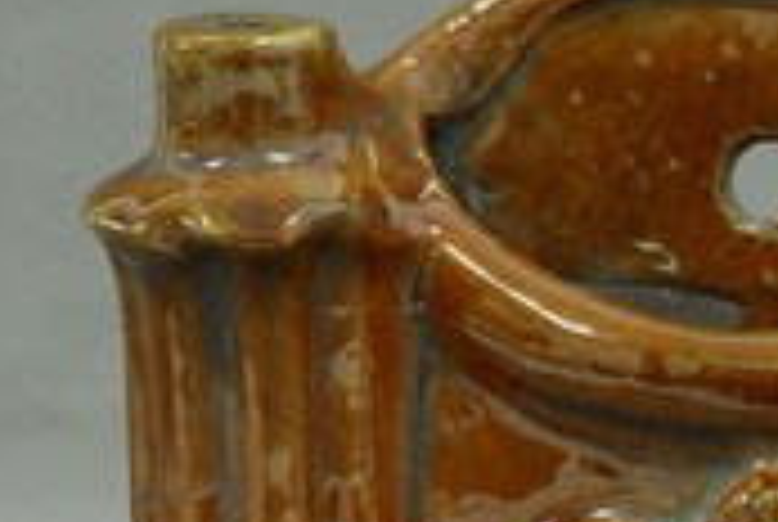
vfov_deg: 4.1
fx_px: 7209
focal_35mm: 333
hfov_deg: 6.2
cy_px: 616
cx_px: 778
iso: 1000
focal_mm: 60
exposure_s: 1/8
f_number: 8
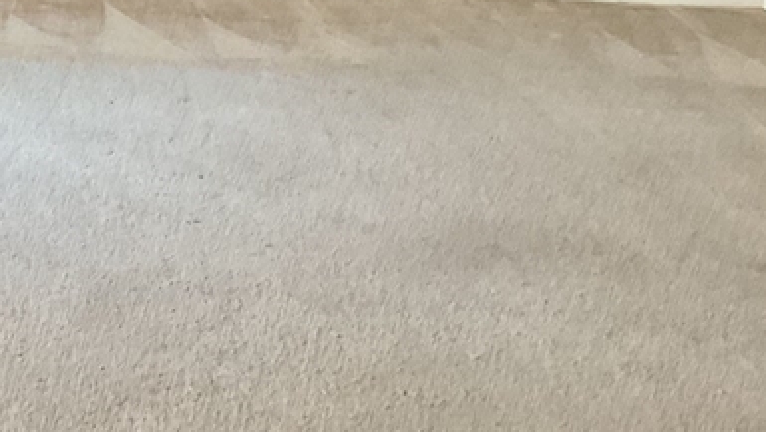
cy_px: -173
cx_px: -48
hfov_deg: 23.9
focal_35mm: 84
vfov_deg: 13.7
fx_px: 1707
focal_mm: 3
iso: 200
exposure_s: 1/60
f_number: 1.8
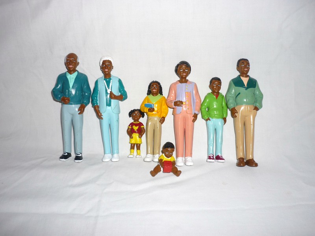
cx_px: 158
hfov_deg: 55.4
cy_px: 118
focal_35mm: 33
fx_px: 300
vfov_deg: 42.9
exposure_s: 1/30
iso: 100
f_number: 2.8
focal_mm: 5.5
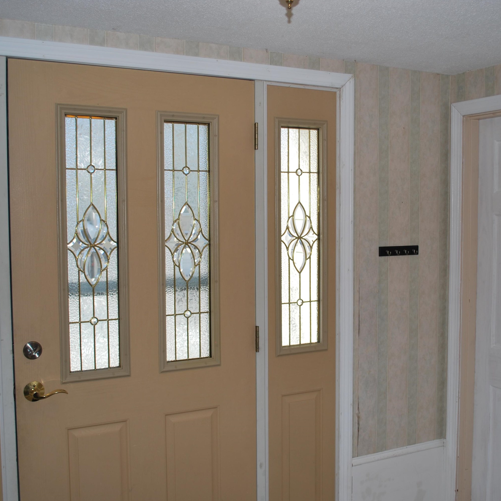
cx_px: 278
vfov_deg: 42.8
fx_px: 639
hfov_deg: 42.8
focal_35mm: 39
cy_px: 254
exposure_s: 1/160
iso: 100
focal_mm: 20
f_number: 3.8
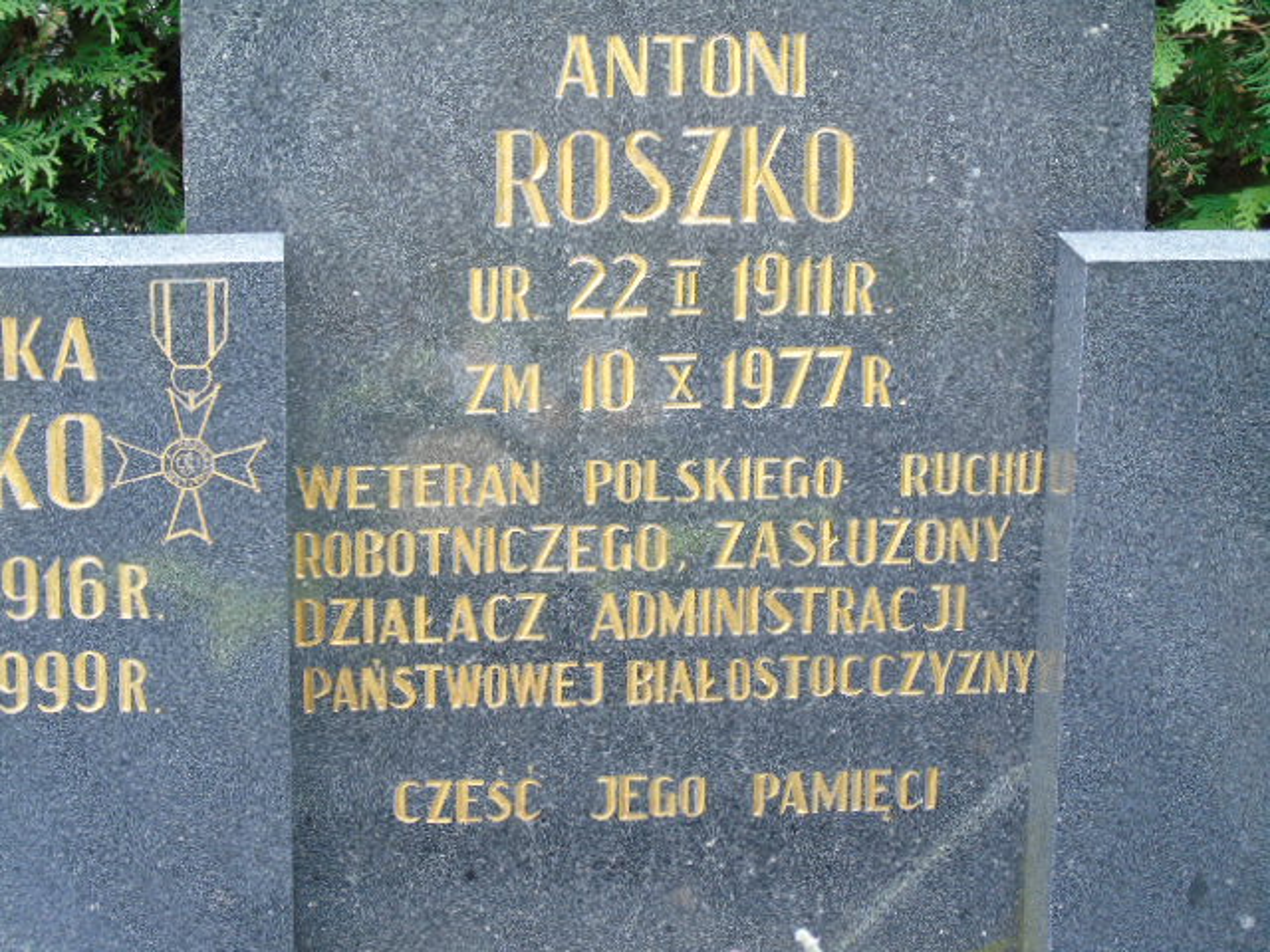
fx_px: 3962
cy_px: 476
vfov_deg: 13.7
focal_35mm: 108
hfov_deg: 18.2
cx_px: 635
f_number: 4.4
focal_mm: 19
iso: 100
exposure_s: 1/30
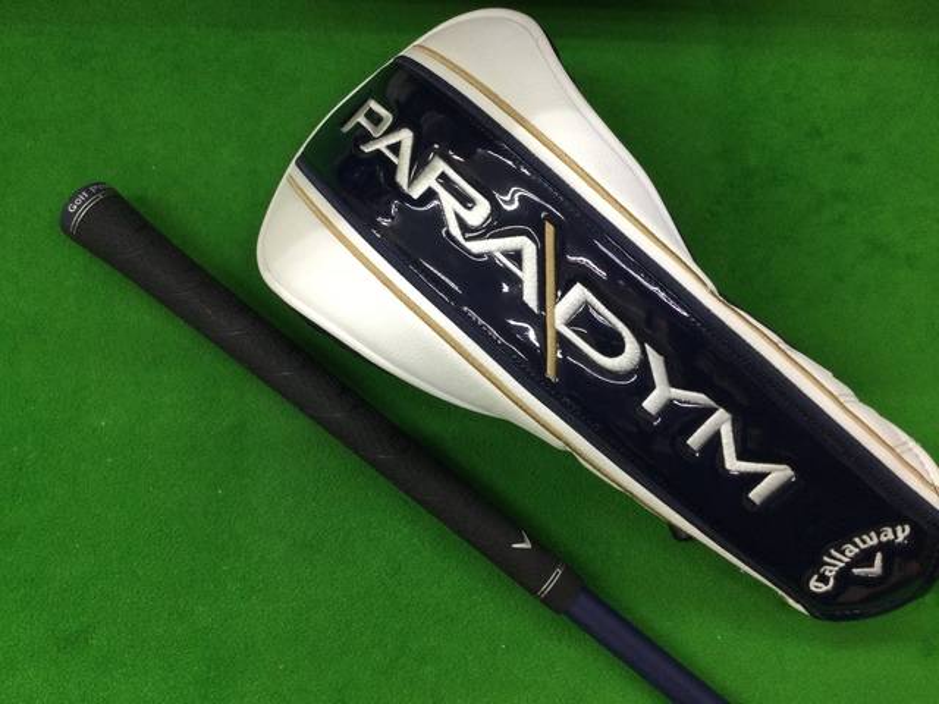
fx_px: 841
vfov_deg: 45.4
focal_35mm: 31
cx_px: 470
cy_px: 352
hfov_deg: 58.4
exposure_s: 1/30
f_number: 2.4
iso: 50
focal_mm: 3.3
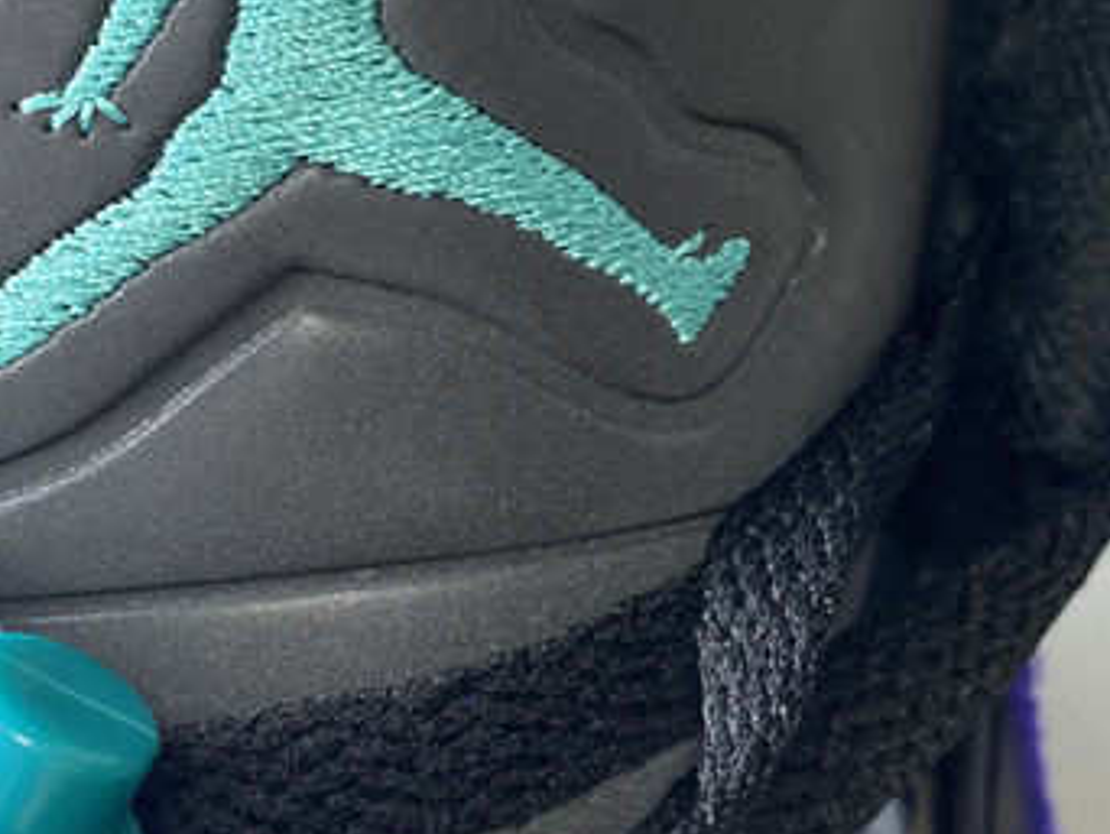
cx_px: 477
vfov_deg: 19.3
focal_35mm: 76
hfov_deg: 25.6
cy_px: 276
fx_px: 2439
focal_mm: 4.25
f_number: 1.8
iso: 125
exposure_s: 1/50
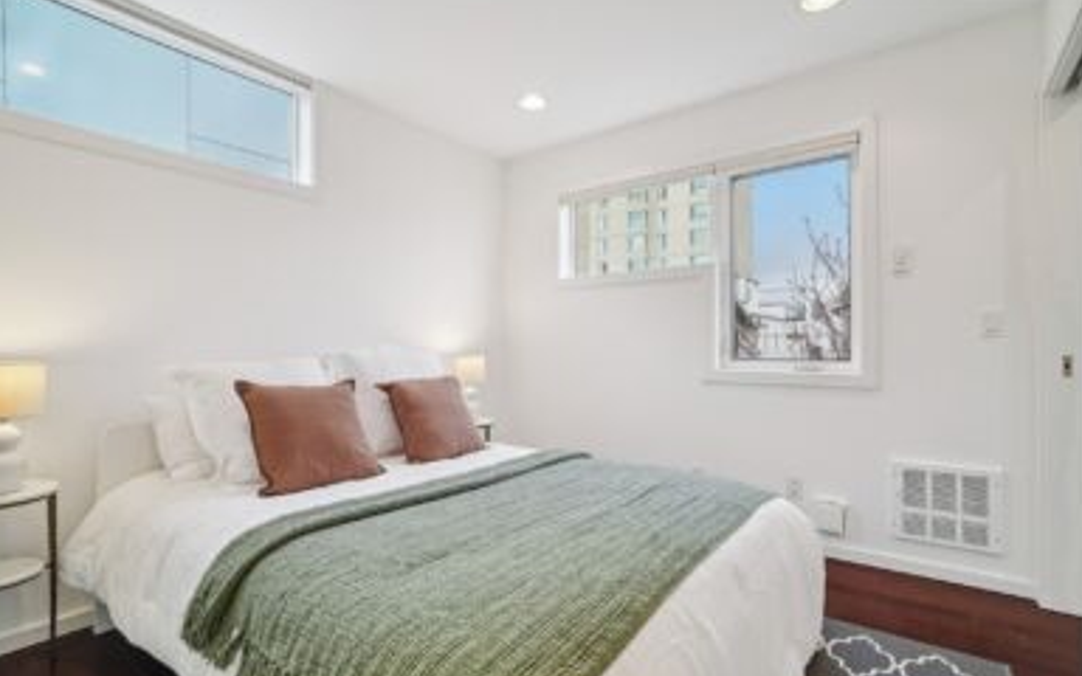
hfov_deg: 94.4
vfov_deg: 67.9
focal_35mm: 17
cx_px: 535
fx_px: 501
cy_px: 362
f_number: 8
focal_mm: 16
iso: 1600
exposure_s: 1/100
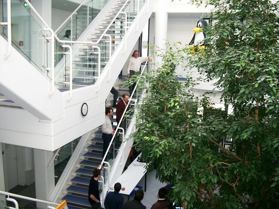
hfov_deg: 50.1
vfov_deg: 38.7
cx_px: 140
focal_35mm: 37
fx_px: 298
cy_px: 104
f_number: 2.6
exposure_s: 1/60
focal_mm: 7.6
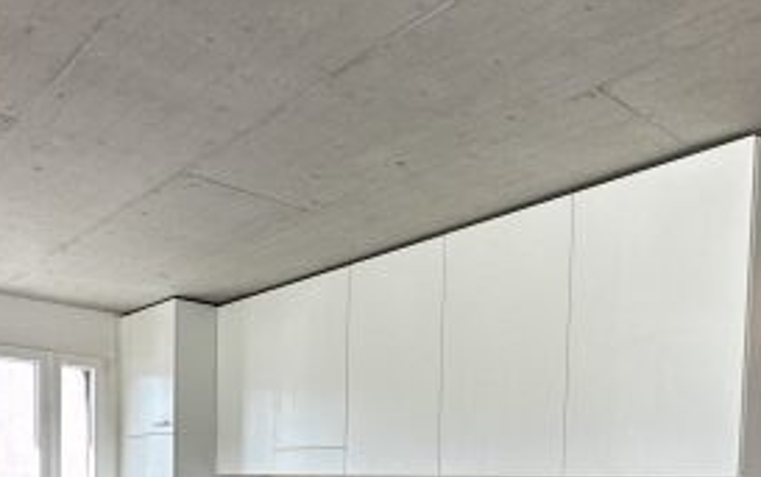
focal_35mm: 38
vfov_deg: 29.8
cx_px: 404
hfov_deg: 51.5
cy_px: 543
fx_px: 789
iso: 80
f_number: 2.2
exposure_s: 1/100
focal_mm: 2.22
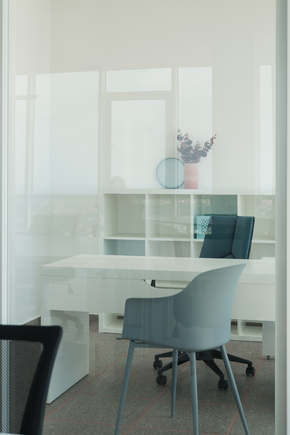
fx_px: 713
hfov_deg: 23.0
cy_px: 229
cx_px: 149
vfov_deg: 33.9
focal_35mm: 59
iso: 100
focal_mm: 36
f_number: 5.6
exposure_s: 1/100
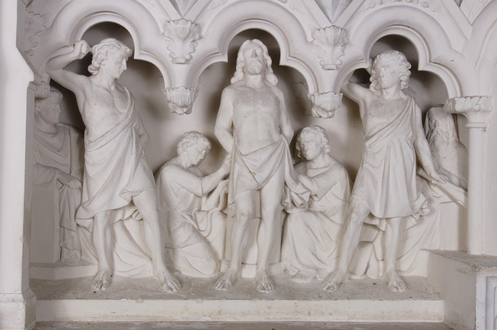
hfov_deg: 41.2
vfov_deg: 28.0
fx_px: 662
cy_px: 165
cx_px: 248
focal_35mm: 48
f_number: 11
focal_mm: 32
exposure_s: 1/30
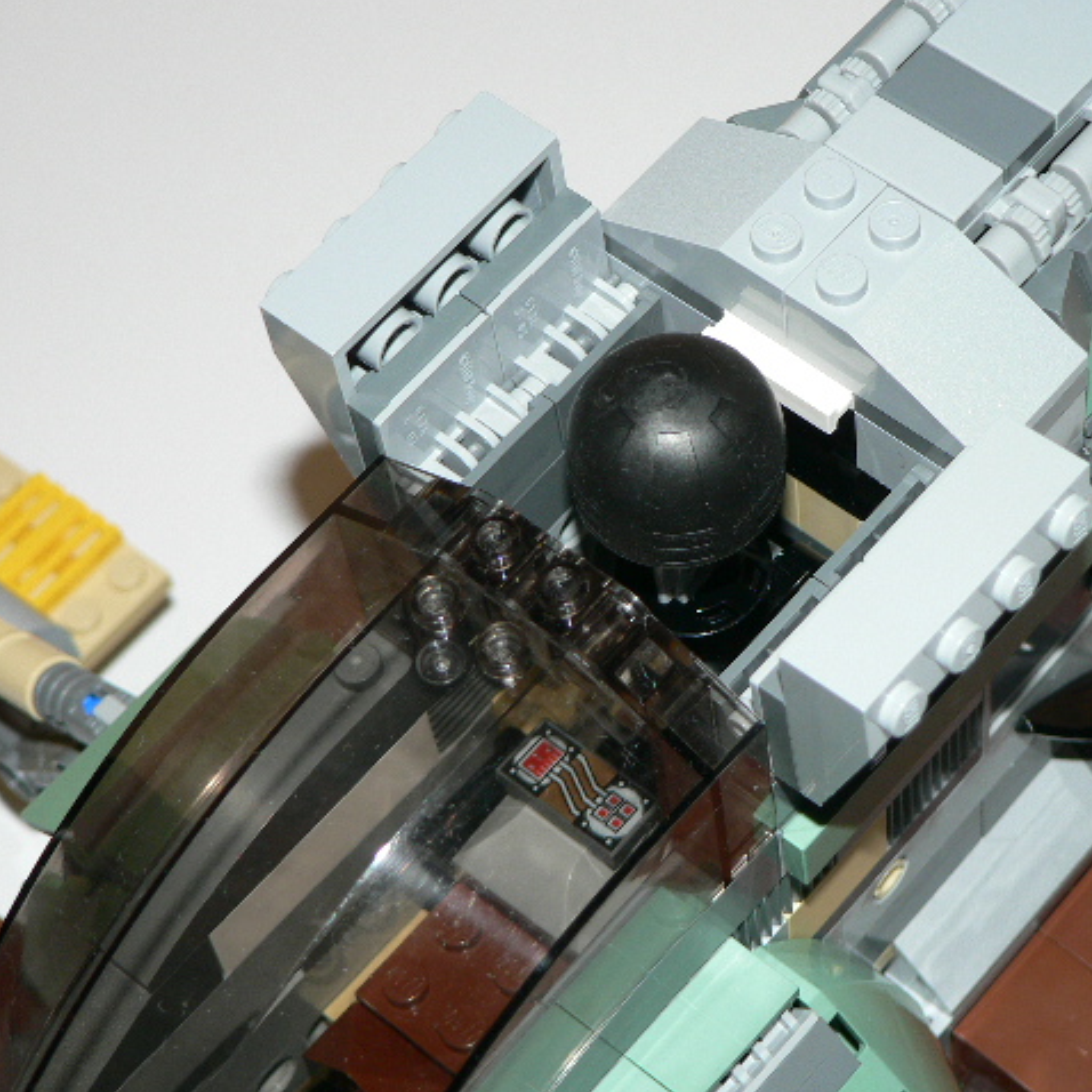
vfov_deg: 19.3
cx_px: 676
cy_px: 546
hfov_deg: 19.3
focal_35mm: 90
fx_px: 3212
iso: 100
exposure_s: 1/60
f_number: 3.2
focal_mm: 12.6
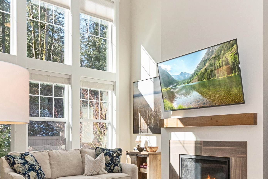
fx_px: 246
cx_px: 124
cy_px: 140
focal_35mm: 33
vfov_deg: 38.6
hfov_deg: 57.2
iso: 250
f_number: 9
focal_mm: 10
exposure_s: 1/125
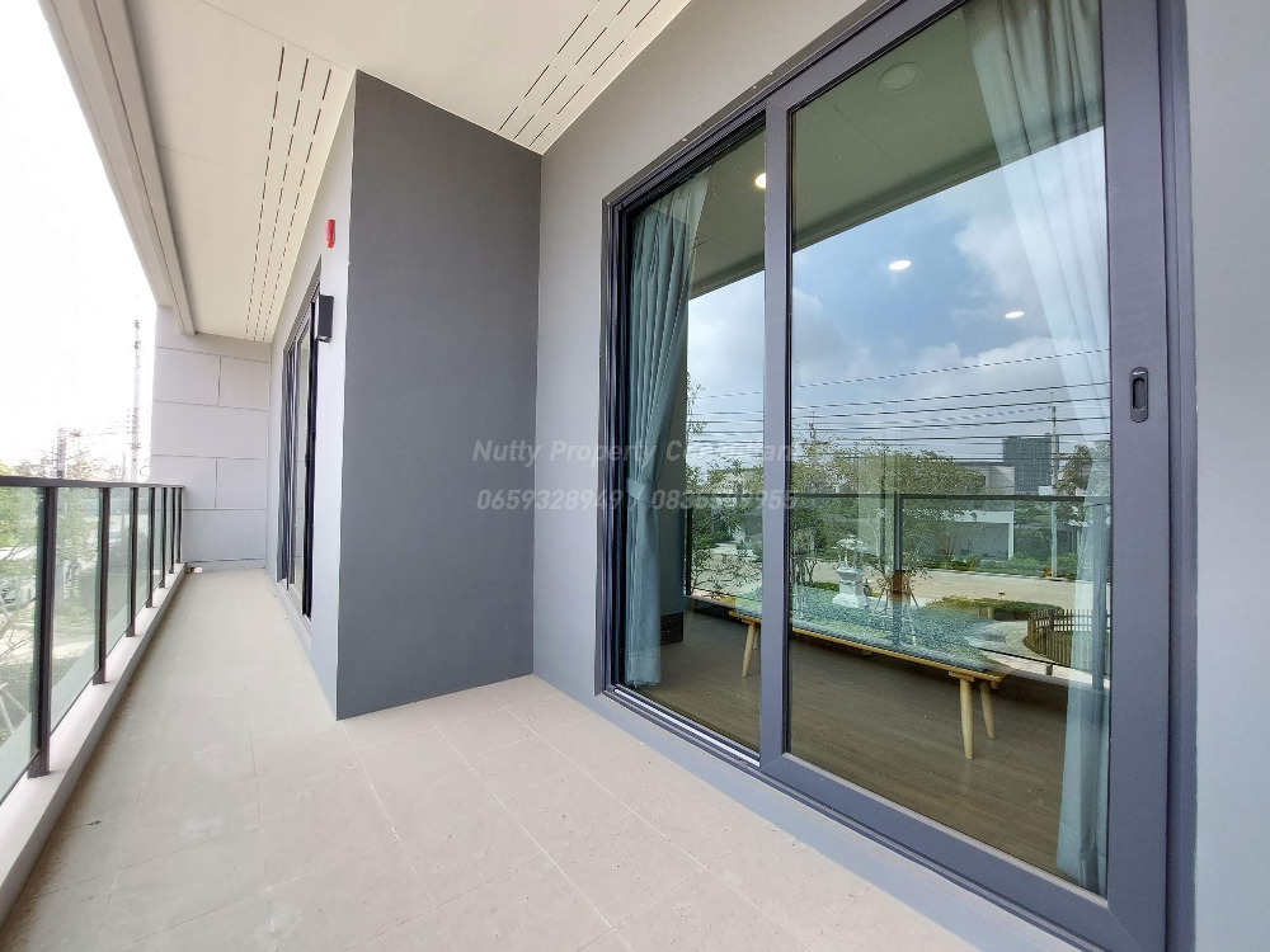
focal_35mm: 13
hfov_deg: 106.2
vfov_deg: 89.9
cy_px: 476
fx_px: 477
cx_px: 635
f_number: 2.2
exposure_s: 1/150
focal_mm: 1.74
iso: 50
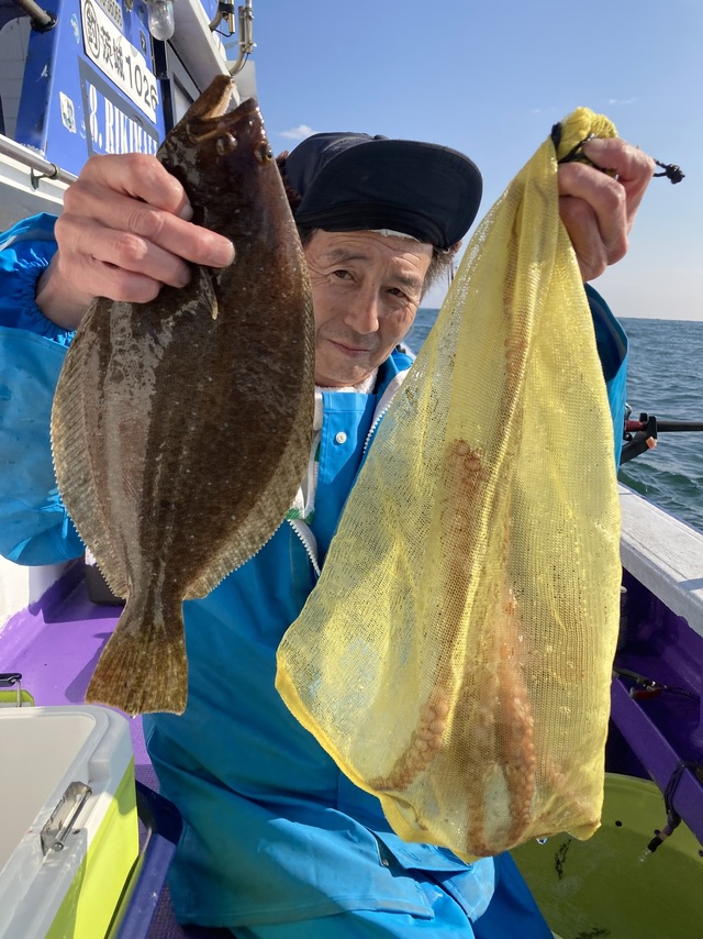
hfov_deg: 49.7
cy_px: 470
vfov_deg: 63.5
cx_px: 352
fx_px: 759
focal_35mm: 28
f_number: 1.8
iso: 20
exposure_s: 1/1499
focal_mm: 3.99
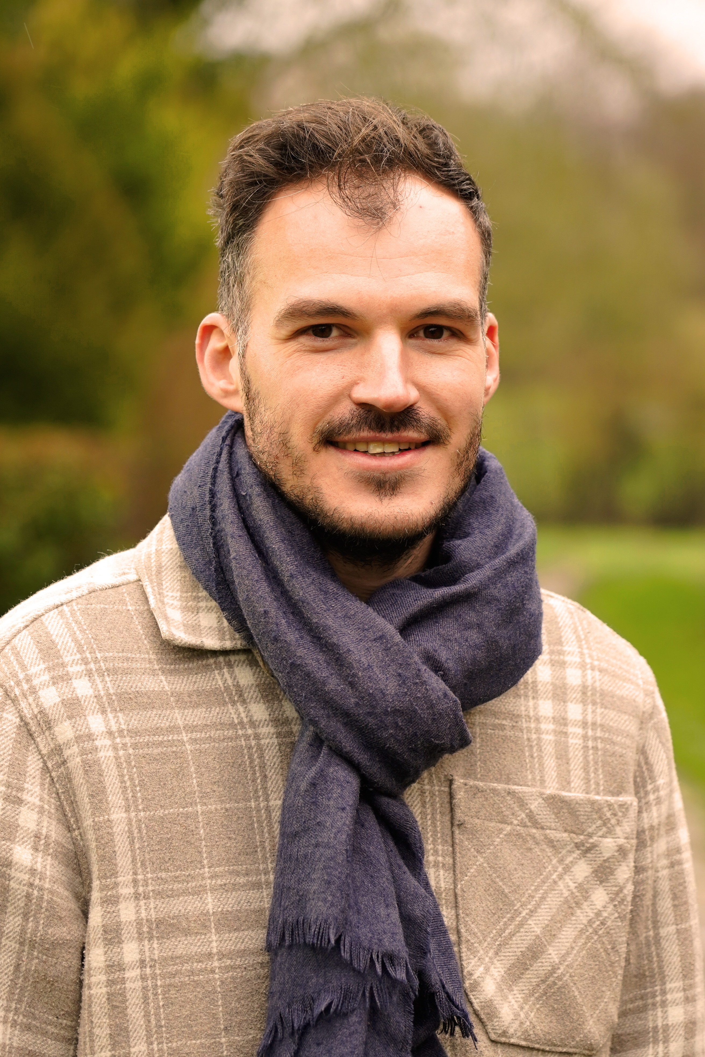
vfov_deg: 13.1
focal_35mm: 157
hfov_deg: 8.7
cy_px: 528
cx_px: 352
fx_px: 4612
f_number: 4
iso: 250
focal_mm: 105
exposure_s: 1/160
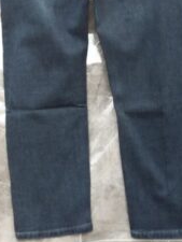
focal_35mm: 48
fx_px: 336
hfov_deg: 30.3
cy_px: 49
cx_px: 97
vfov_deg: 38.2
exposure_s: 1/155
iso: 40
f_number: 1.9
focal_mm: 2.91
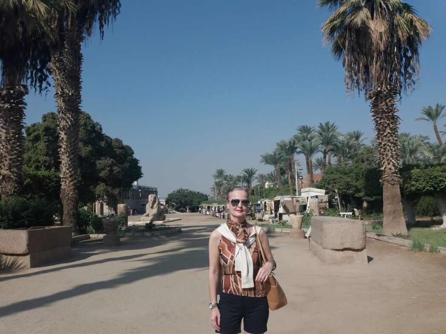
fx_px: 374
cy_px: 172
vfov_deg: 48.2
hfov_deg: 61.7
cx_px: 216
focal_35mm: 29
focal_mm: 3.7
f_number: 1.9
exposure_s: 1/2532
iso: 64
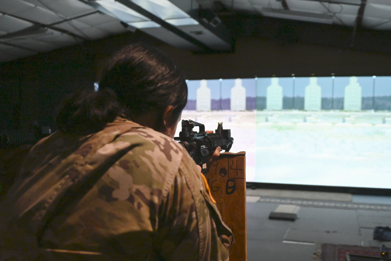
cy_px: 130
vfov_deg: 46.4
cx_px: 196
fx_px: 304
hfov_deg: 65.5
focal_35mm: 28
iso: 4500
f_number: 3.5
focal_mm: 28
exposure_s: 1/60
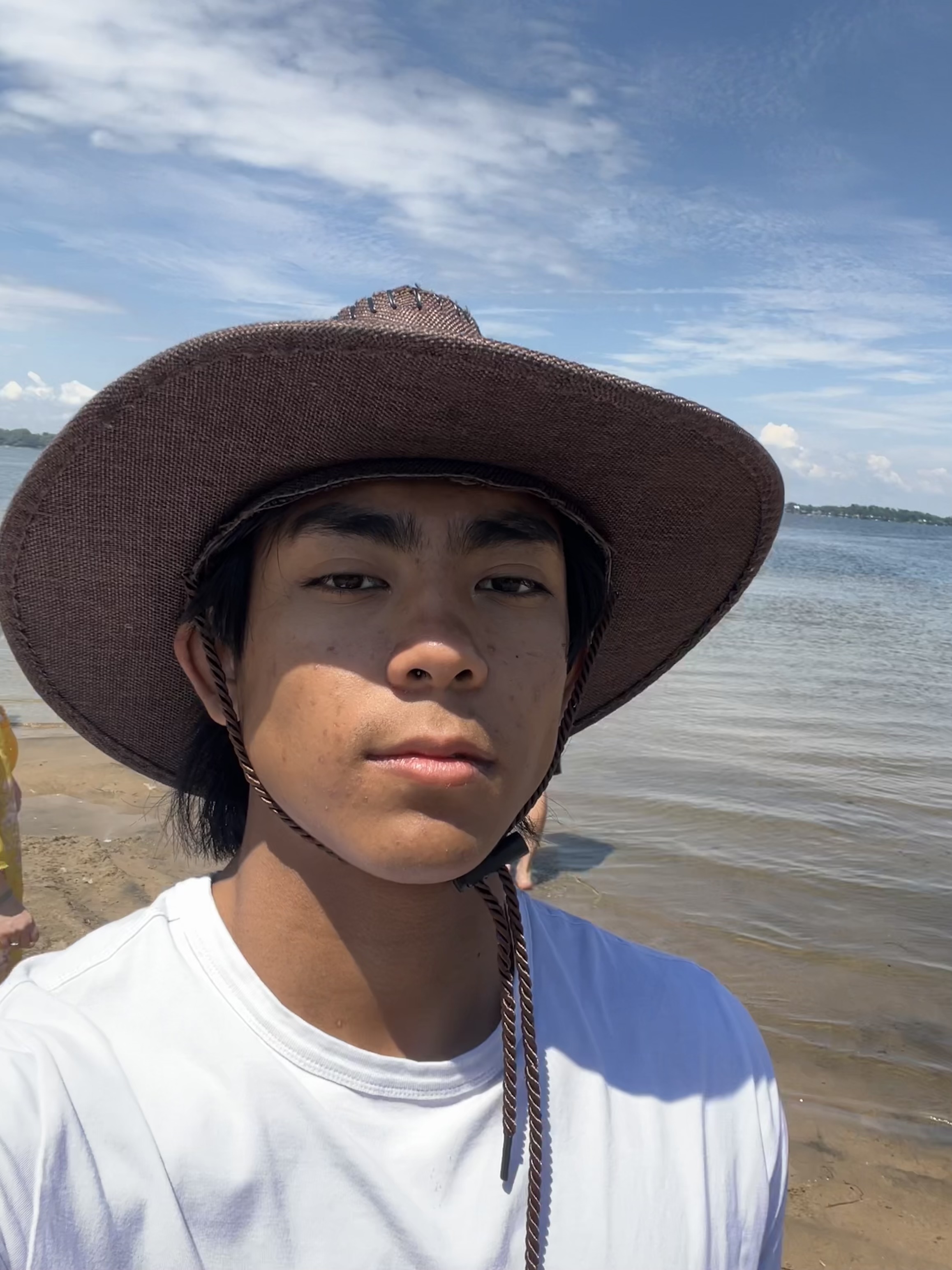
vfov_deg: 60.0
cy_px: 635
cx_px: 476
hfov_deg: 46.8
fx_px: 1100
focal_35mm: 30
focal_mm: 2.71
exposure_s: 1/470
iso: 32
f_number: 2.2
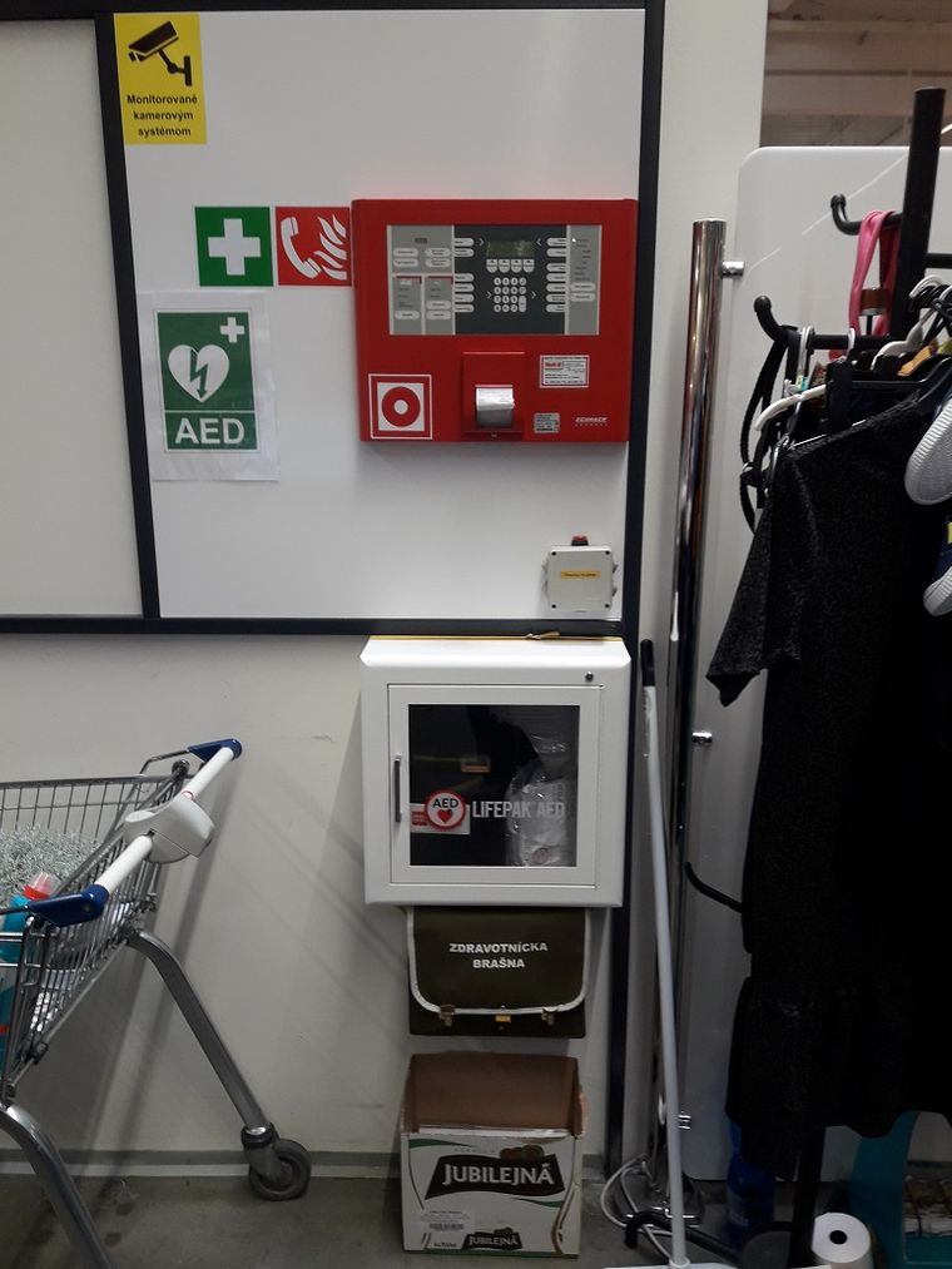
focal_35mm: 28
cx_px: 476
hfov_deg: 49.8
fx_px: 1027
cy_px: 634
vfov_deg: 63.4
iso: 64
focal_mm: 3.7
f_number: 1.9
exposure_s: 1/33
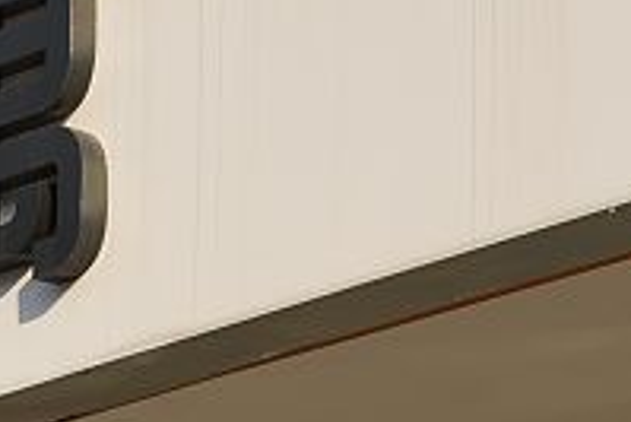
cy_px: 430
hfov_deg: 5.1
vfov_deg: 3.5
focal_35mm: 398
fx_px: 6981
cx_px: -412
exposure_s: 1/320
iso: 100
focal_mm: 66
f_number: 6.3
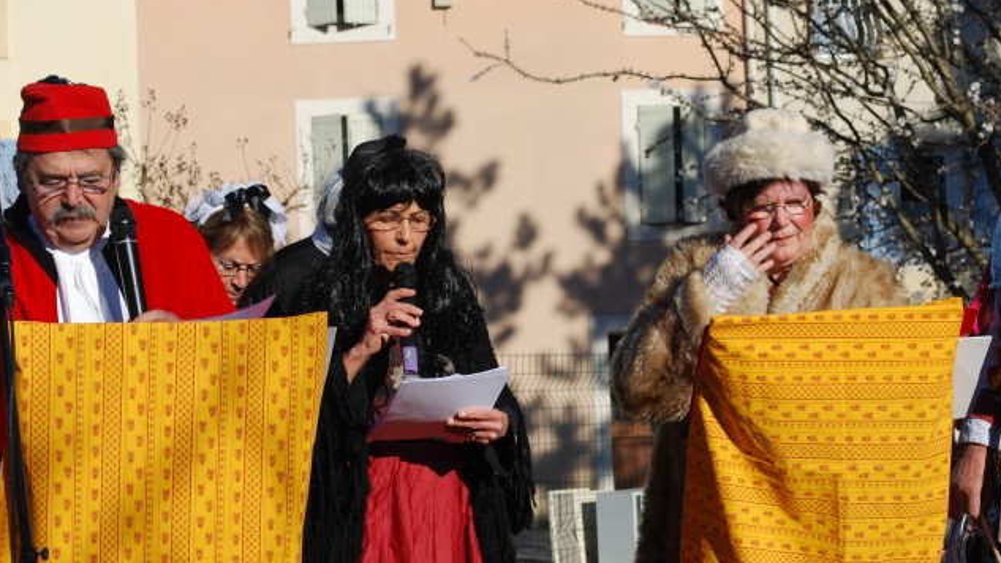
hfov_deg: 24.3
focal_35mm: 88
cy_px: 282
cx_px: 501
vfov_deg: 13.8
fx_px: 2323
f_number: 9
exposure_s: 1/320
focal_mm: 55
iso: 100
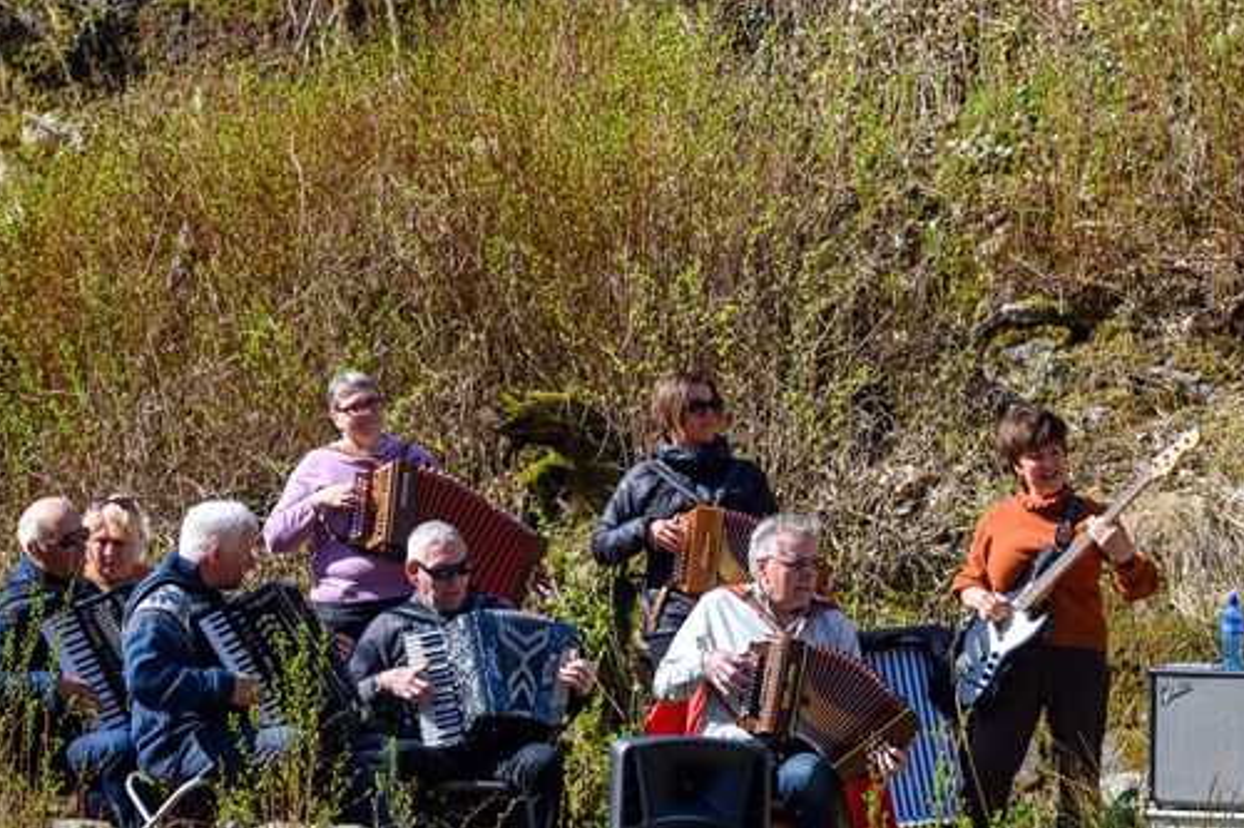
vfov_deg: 6.6
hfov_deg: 9.8
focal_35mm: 209
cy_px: 592
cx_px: 398
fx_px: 7219
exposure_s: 1/200
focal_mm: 145
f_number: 7.1
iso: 100
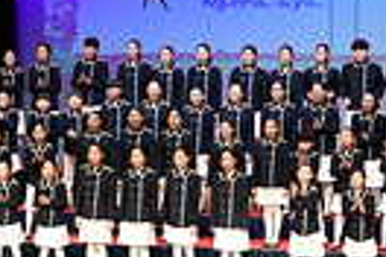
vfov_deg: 8.7
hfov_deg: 13.0
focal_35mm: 158
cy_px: 89
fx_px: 1694
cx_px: 190
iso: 1250
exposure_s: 1/250
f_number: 4
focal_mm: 52
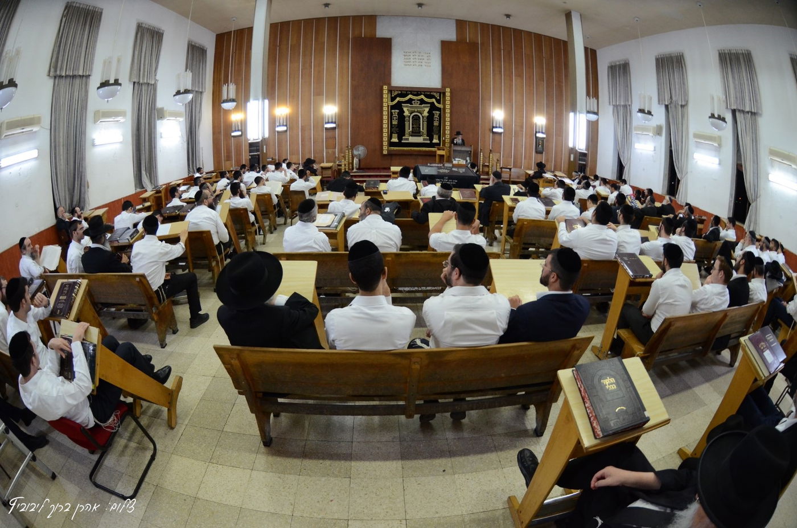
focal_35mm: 16
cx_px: 398
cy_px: 264
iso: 1250
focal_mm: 10.5
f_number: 3.5
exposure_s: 1/160
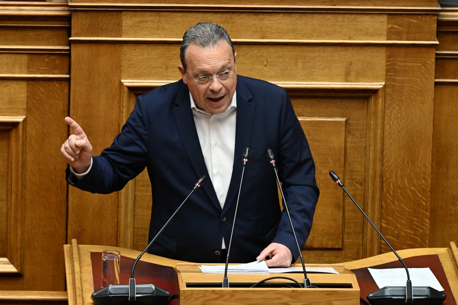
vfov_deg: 3.8
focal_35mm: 360
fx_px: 4579
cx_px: 229
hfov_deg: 5.7
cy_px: 152
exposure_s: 1/250
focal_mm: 360
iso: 3600
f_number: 6
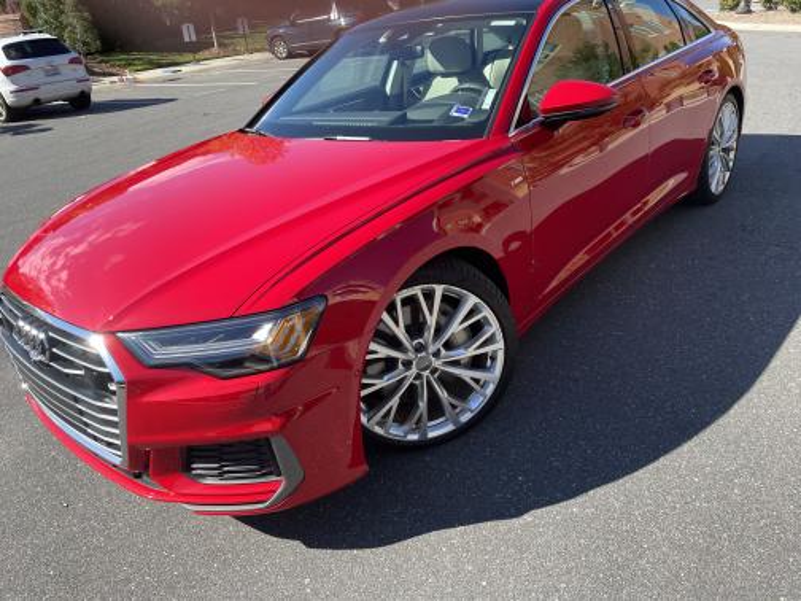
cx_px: 400
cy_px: 300
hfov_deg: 67.3
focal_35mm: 26
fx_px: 602
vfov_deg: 53.1
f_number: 1.6
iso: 32
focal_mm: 4.2
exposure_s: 1/924
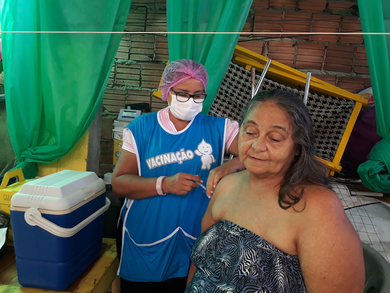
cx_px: 195
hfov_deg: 65.3
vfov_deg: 51.4
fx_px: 304
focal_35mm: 27
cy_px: 146
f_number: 1.9
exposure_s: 1/40
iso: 50
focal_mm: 3.6
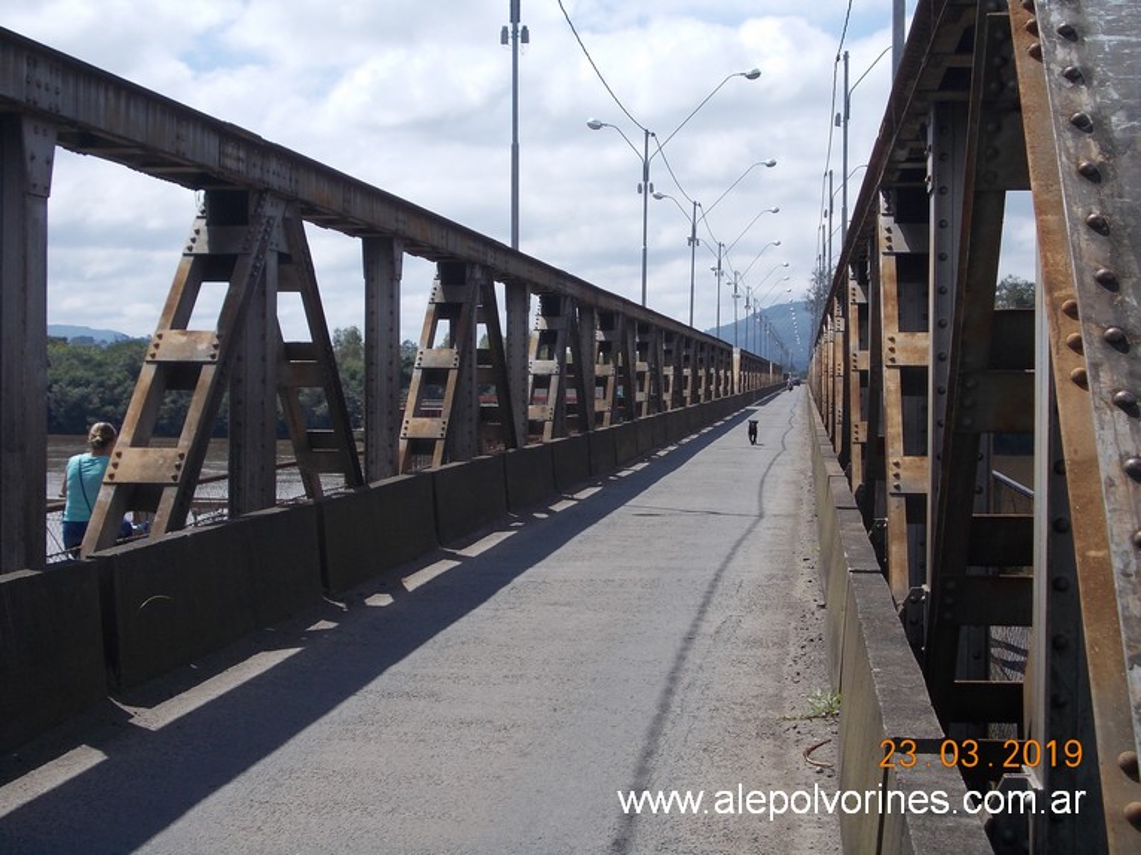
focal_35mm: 60
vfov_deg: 24.4
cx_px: 570
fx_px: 1977
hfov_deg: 32.2
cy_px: 428
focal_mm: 8.5
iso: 80
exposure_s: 1/200
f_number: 8
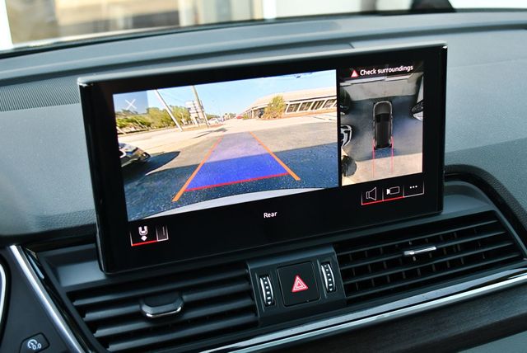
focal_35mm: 48
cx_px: 264
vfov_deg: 28.1
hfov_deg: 41.1
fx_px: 703
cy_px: 176
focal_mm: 24
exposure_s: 1/160
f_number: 4
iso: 800
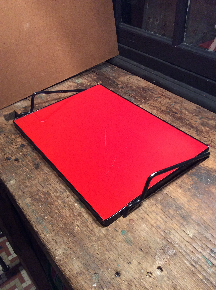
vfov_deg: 56.9
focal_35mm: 32
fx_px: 267
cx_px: 108
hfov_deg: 44.1
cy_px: 145
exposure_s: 1/25
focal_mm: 3.3
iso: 160
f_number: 2.4
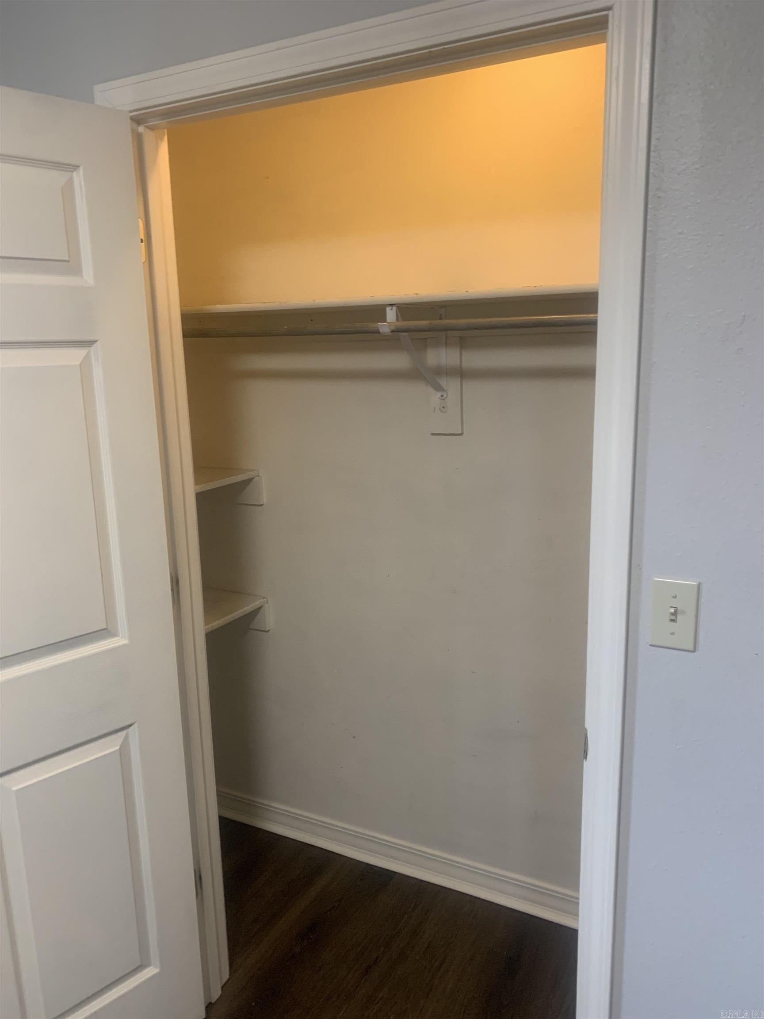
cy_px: 510
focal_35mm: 26
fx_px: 765
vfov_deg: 67.3
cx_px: 382
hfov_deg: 53.1
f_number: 1.8
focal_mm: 4.25
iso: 125
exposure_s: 1/60
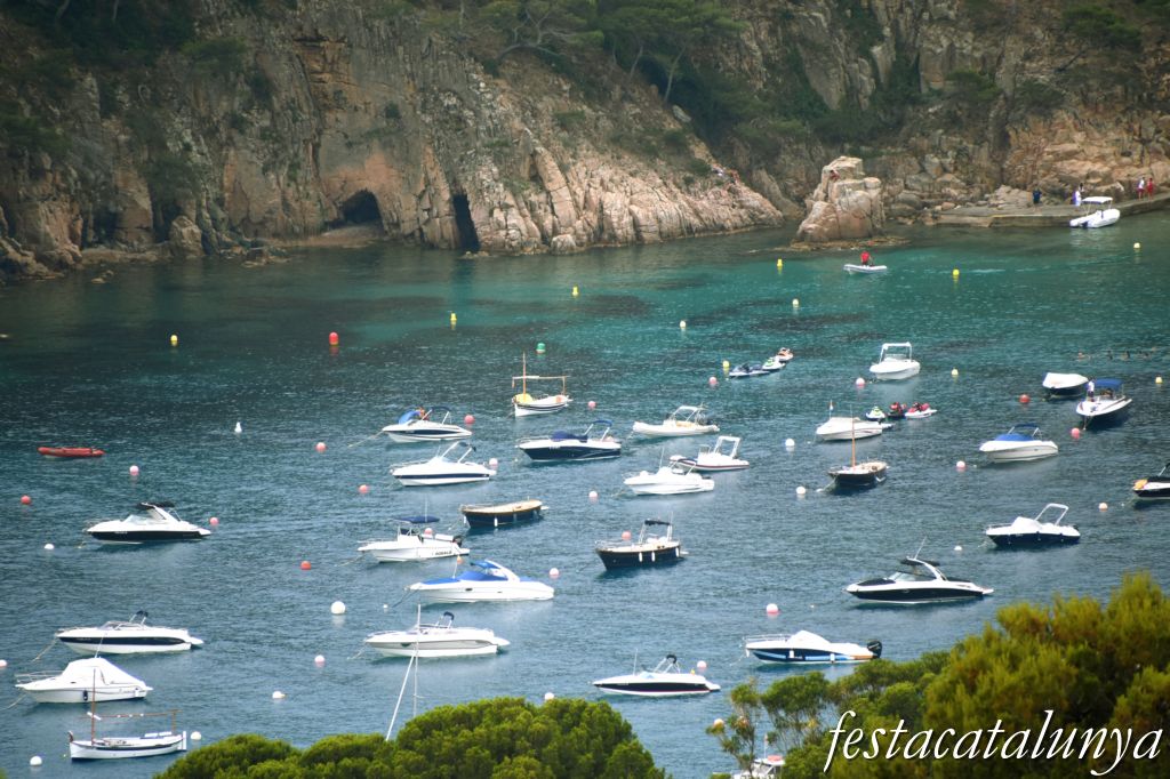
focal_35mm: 450
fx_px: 14619
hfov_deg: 4.6
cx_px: 585
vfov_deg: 3.1
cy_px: 390
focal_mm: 300
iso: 400
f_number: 6.3
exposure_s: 1/500
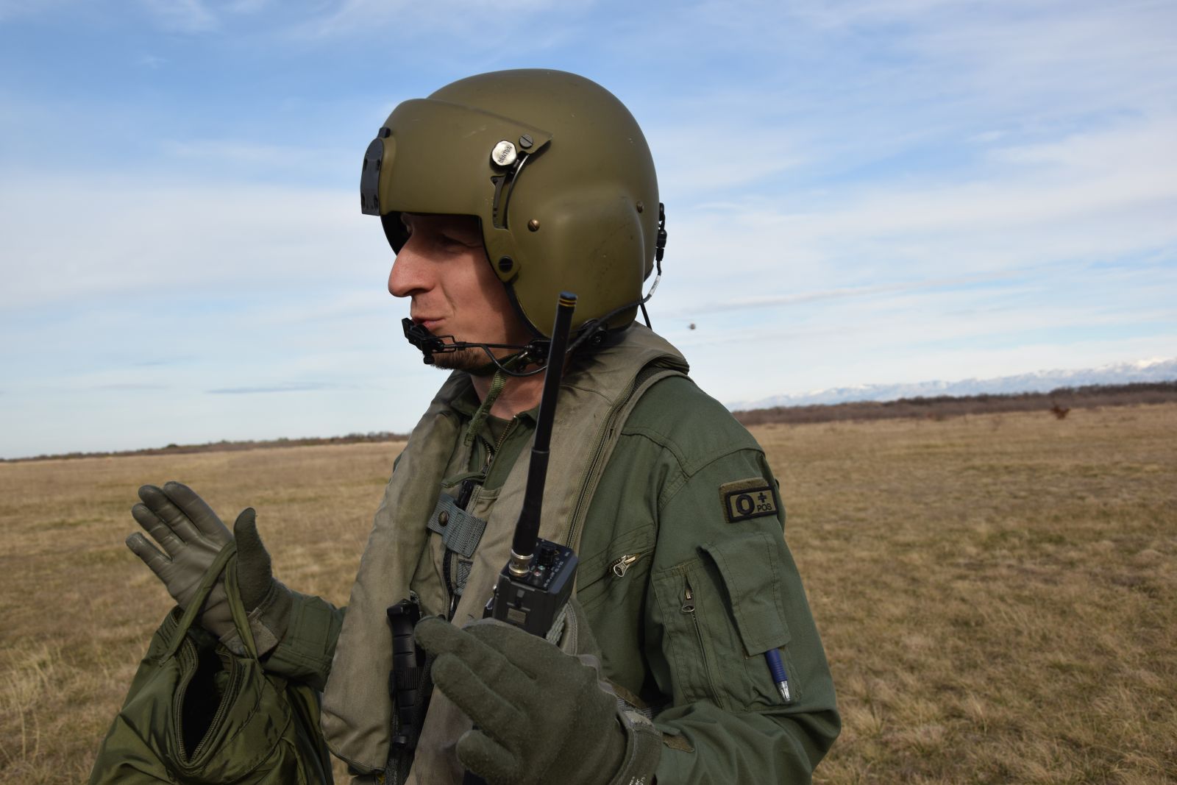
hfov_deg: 57.2
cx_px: 588
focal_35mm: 33
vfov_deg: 40.0
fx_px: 1079
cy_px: 392
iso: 100
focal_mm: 22
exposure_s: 1/250
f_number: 8
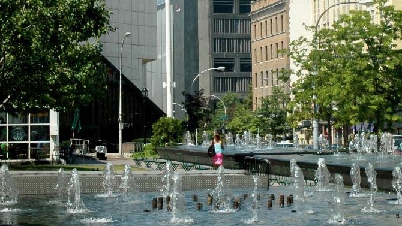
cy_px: 31
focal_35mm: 109
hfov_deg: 19.5
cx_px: 295
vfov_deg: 11.0
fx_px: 1164
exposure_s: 1/500
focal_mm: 31
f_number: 11
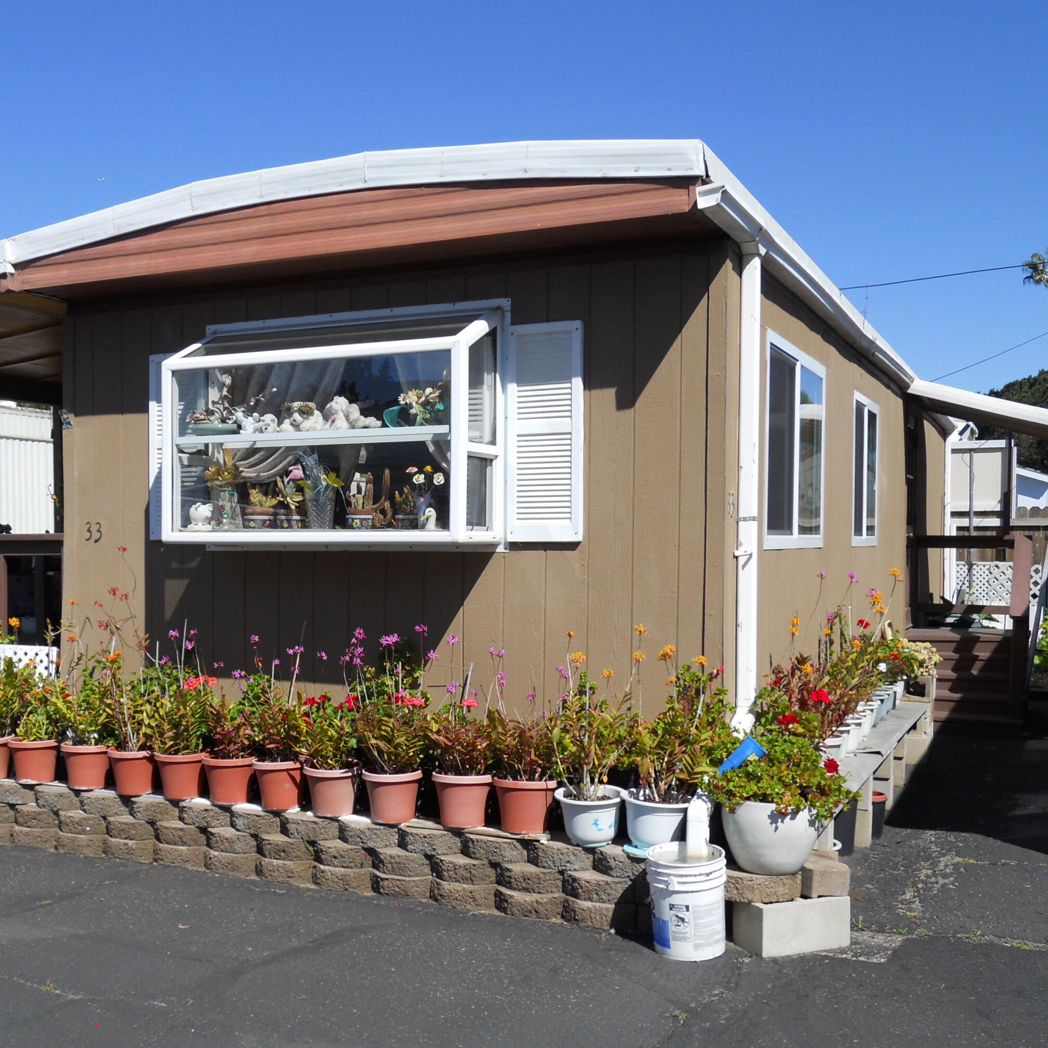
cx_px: 390
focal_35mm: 37
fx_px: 1267
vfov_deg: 44.9
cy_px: 541
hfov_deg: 44.5
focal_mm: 5
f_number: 5.4
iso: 80
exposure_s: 1/400
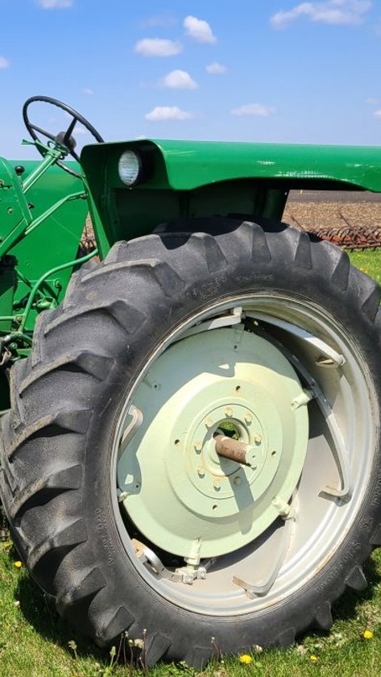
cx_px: -105
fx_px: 915
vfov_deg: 40.5
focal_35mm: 51
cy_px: 308
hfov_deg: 21.4
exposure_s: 1/1940
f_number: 1.8
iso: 40
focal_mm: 5.4
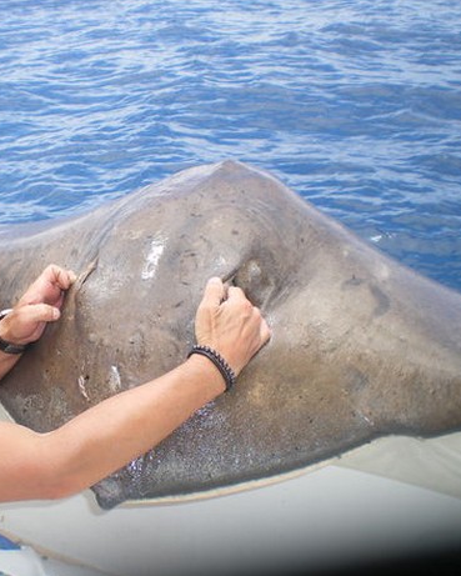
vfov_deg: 38.8
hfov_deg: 30.9
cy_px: 294
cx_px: 114
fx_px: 818
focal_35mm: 48
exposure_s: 1/200
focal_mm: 6.3
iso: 50
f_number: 4.6
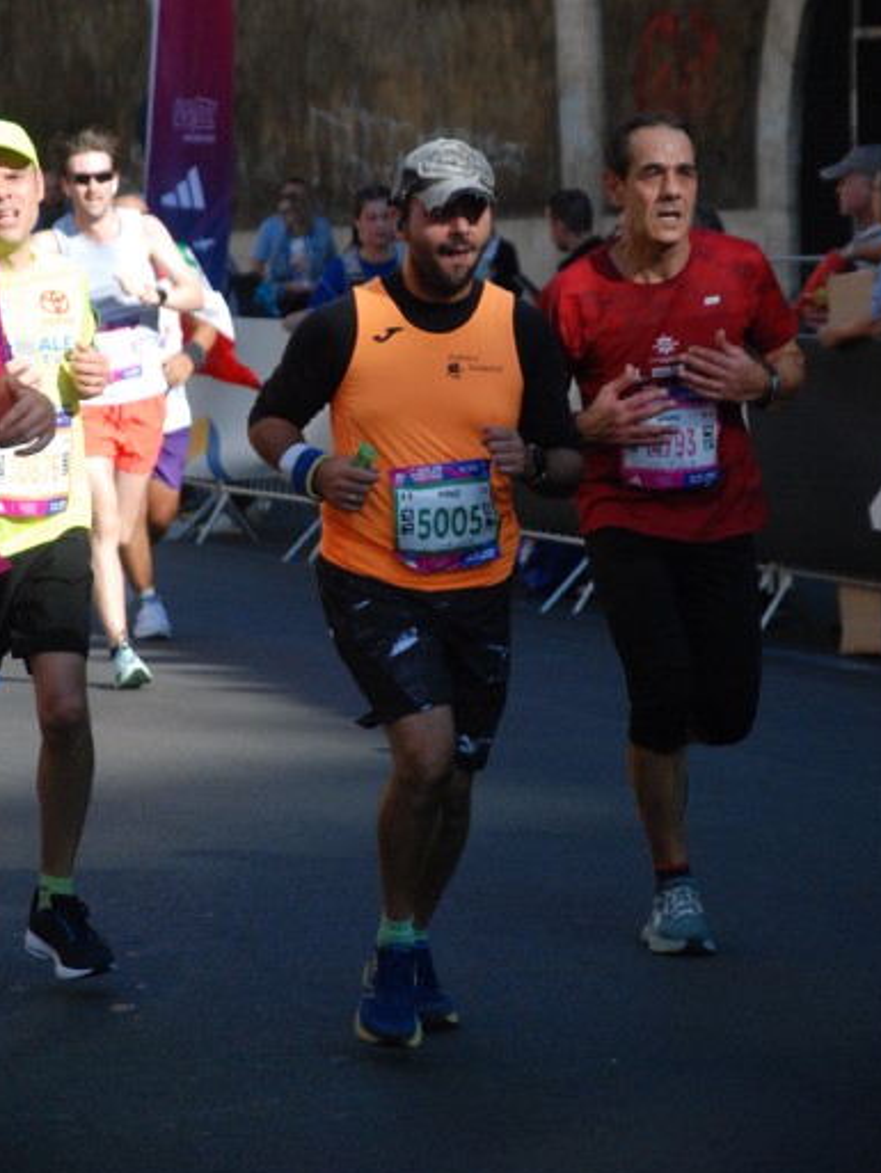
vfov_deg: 11.1
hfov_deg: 8.4
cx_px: 454
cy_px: 501
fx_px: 6023
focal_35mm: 178
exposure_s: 1/1600
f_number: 5.6
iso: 1000
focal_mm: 105
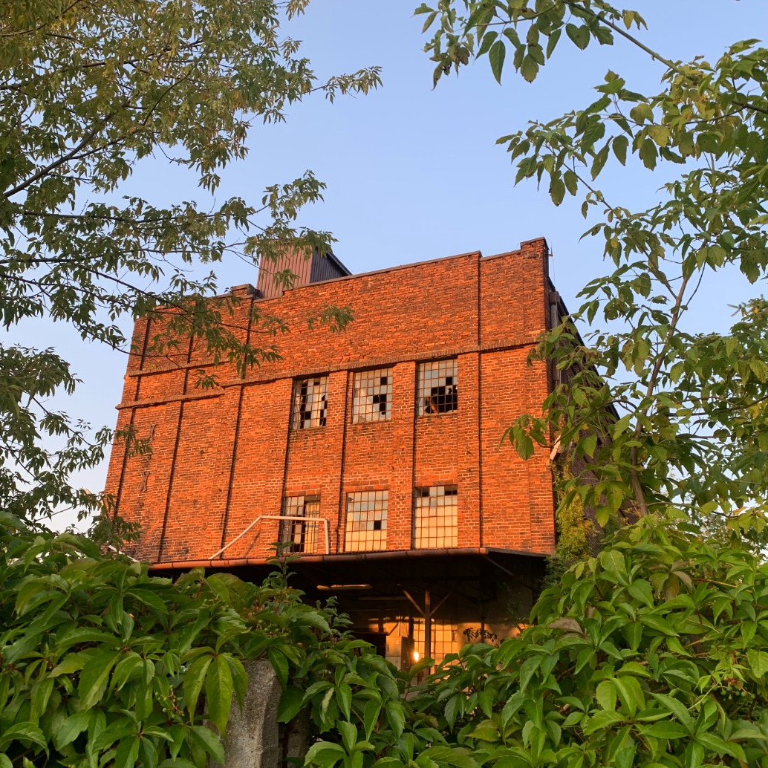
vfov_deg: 51.1
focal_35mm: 32
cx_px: 365
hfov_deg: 51.1
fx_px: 803
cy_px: 383
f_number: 1.8
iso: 25
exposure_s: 1/154
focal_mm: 4.25
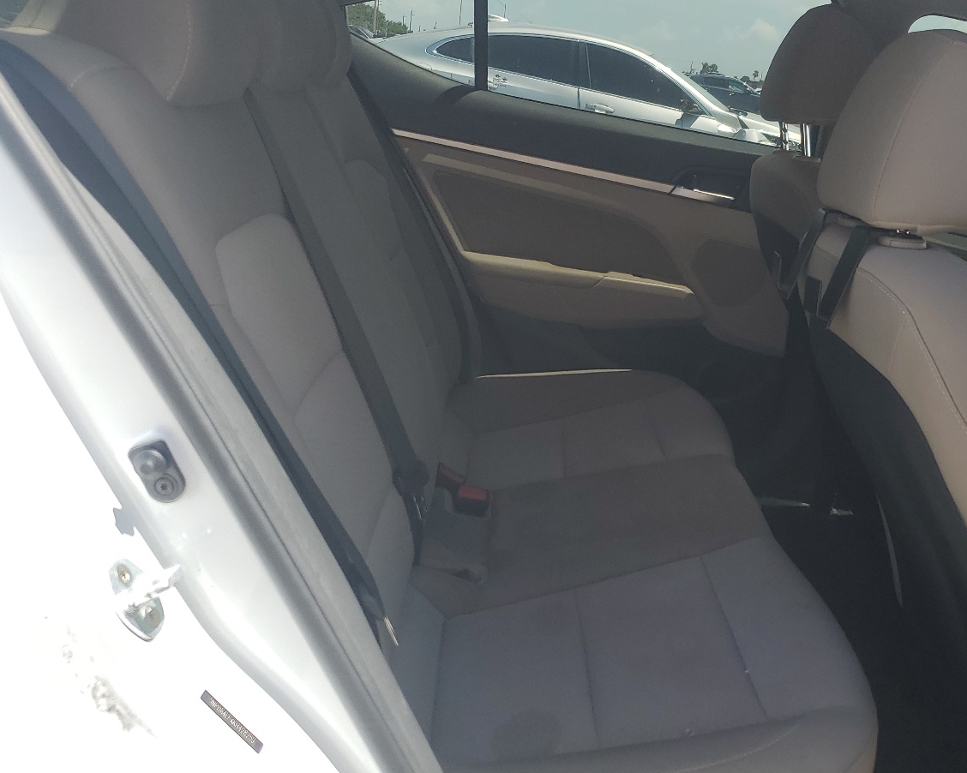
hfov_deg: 49.6
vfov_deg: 41.1
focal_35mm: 36
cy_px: 391
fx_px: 1030
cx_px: 628
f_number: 1.5
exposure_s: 1/1250
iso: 50
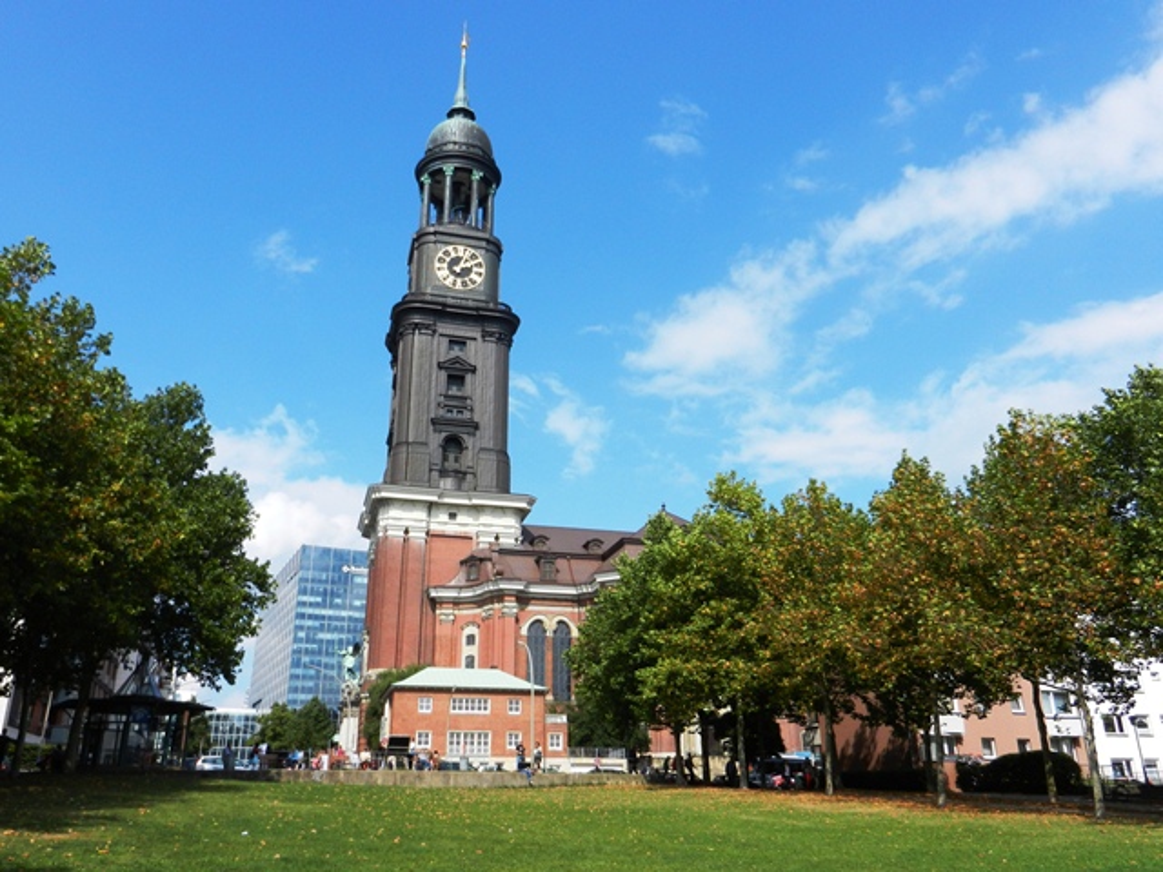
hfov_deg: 61.7
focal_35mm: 29
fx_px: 974
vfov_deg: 48.2
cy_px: 436
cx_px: 582
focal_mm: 5.1
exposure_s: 1/1600
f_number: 3.6
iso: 160
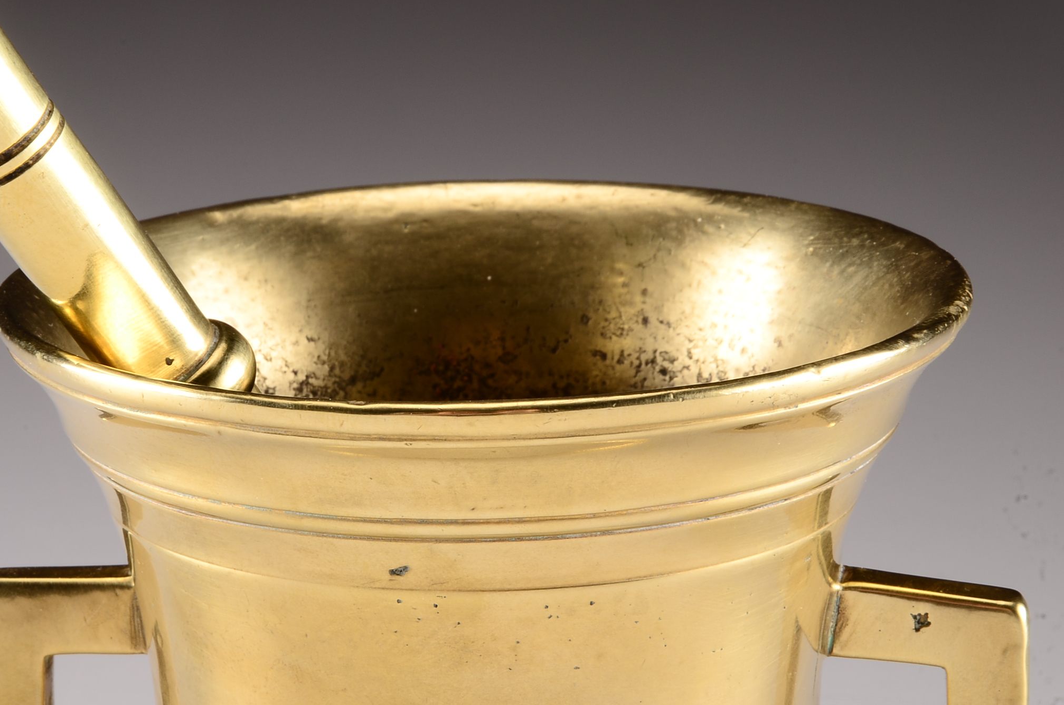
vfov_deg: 7.1
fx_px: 5681
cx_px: 430
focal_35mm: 193
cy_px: 376
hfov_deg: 10.7
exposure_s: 1/200
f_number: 22
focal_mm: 105
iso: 100
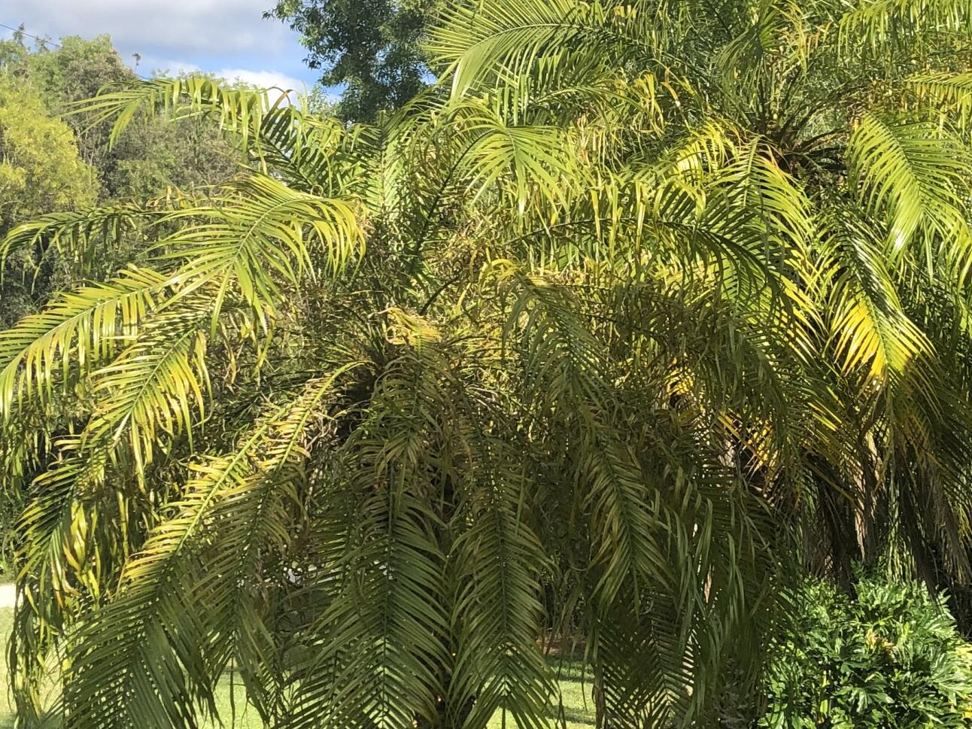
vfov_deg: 22.5
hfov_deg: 29.7
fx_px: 1825
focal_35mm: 65
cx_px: 599
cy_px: 224
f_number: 1.8
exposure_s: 1/1171
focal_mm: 4
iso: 20
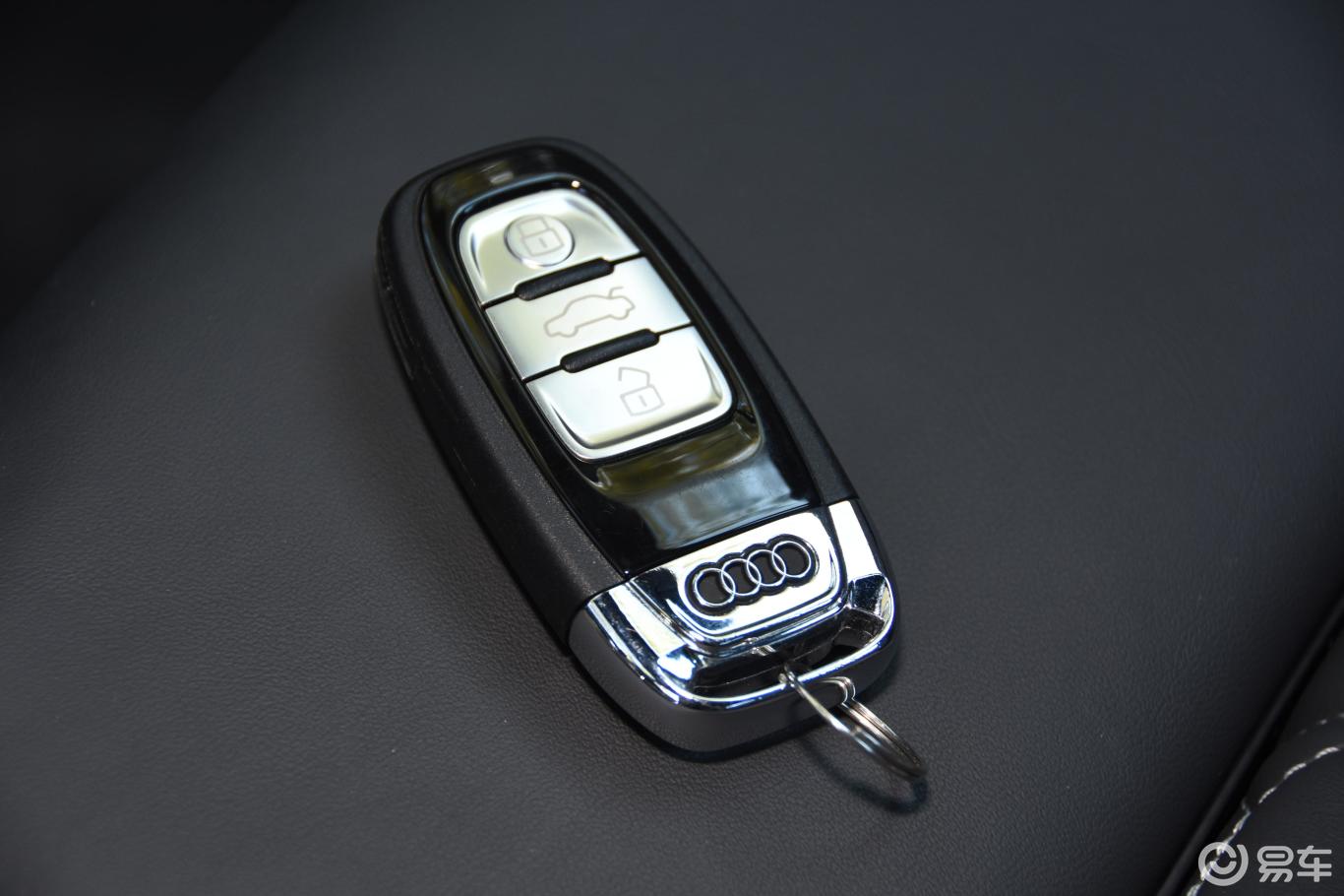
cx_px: 672
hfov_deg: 15.2
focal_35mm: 135
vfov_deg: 10.2
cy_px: 448
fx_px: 5038
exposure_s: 1/60
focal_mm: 90
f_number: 5.6
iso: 400
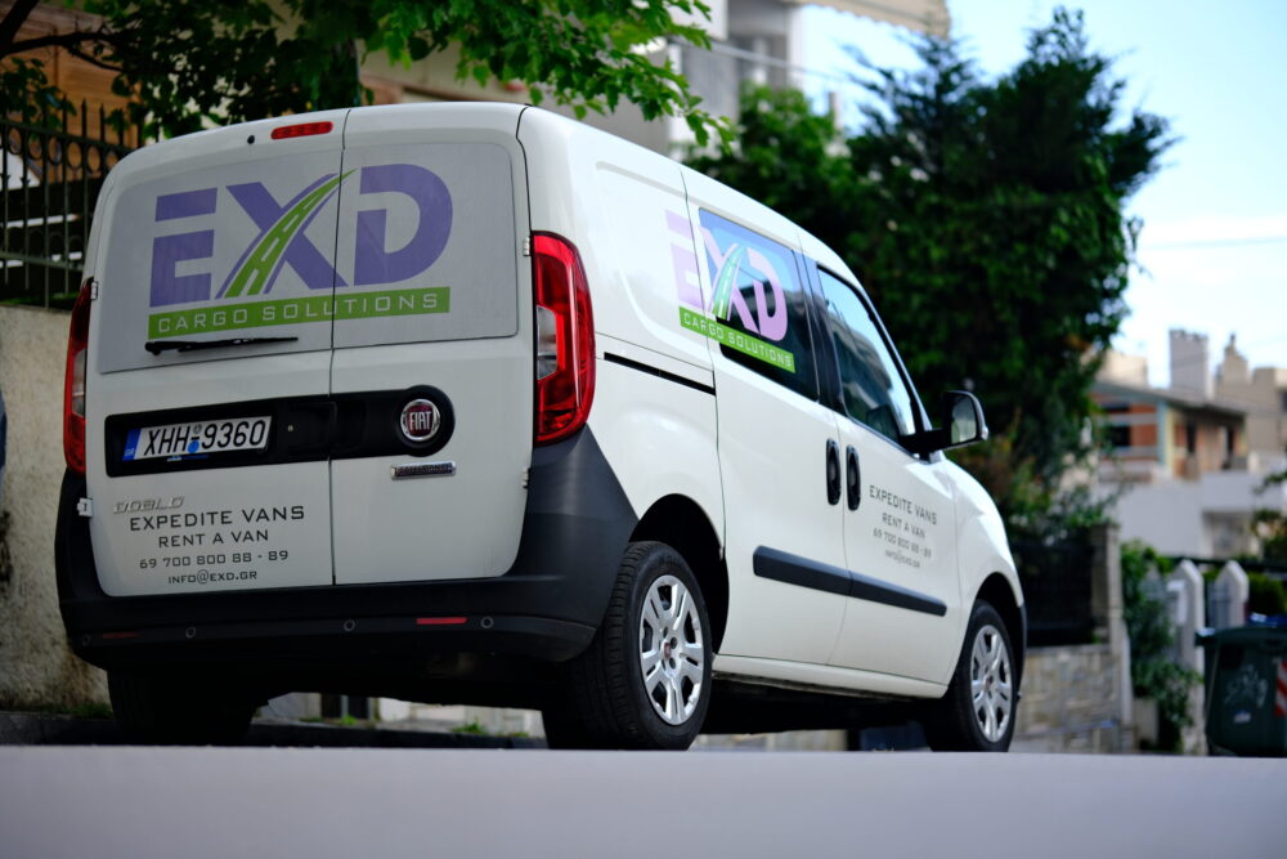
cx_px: 644
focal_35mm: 84
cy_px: 430
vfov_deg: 16.3
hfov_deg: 24.2
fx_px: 3003
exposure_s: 1/2000
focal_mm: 56
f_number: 1.2
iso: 125
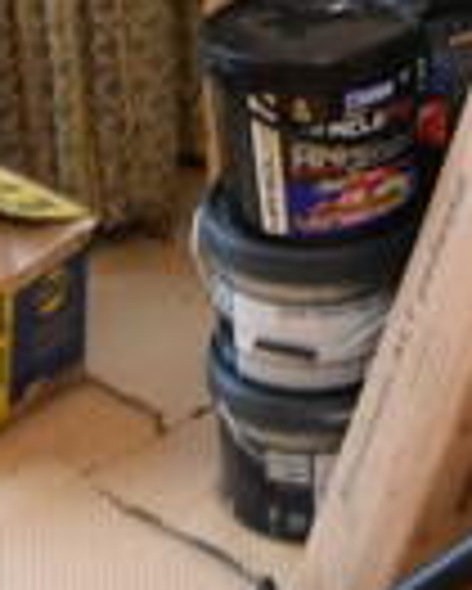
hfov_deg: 13.8
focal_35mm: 110
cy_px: -349
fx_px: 1919
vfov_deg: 15.7
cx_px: 485
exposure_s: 1/60
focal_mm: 10
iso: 1600
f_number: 3.5
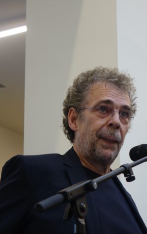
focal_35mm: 116
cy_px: 117
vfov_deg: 18.0
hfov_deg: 11.3
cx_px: 99
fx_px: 742
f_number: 2.8
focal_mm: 27.57
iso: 200
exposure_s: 1/80
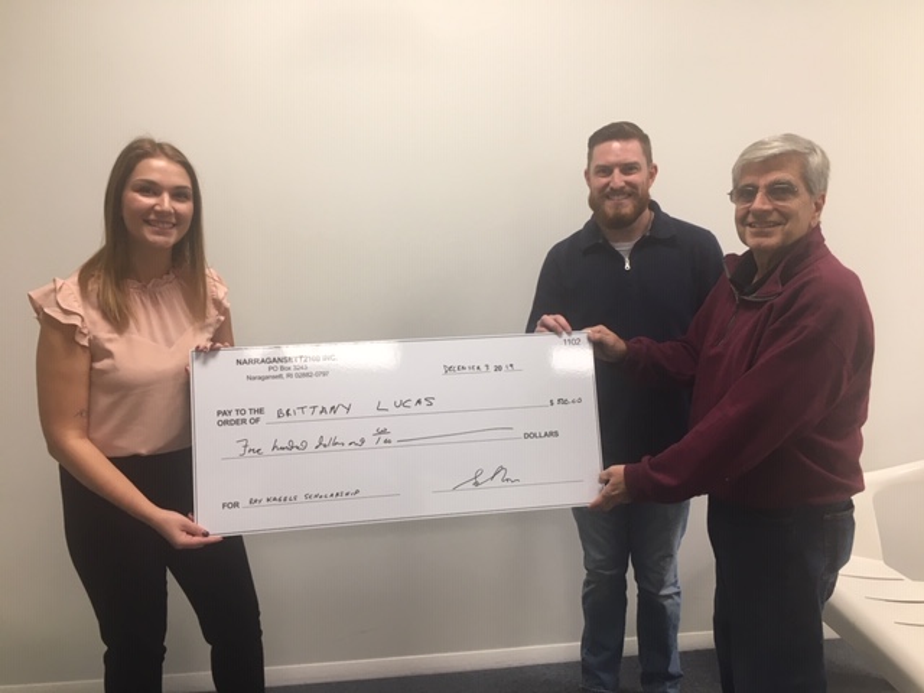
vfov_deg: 48.2
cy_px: 346
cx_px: 462
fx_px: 774
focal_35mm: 29
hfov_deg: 61.7
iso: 50
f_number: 2.2
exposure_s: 1/30
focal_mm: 4.15
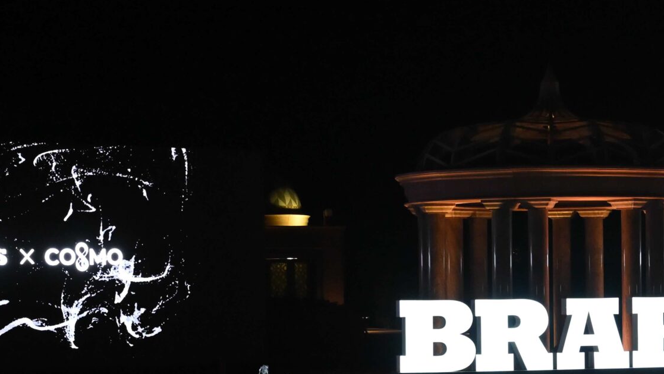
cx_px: 521
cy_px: 366
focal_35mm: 108
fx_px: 1902
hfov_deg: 19.6
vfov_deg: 11.1
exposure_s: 1/250
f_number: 4
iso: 4000
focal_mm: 45
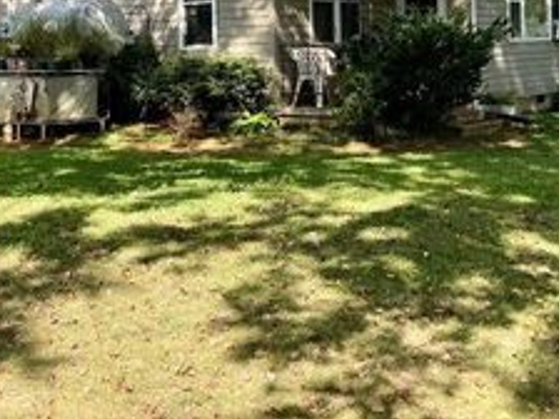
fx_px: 937
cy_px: 51
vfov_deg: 24.6
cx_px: 314
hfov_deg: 33.2
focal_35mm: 58
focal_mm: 4.25
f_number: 1.8
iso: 32
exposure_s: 1/724
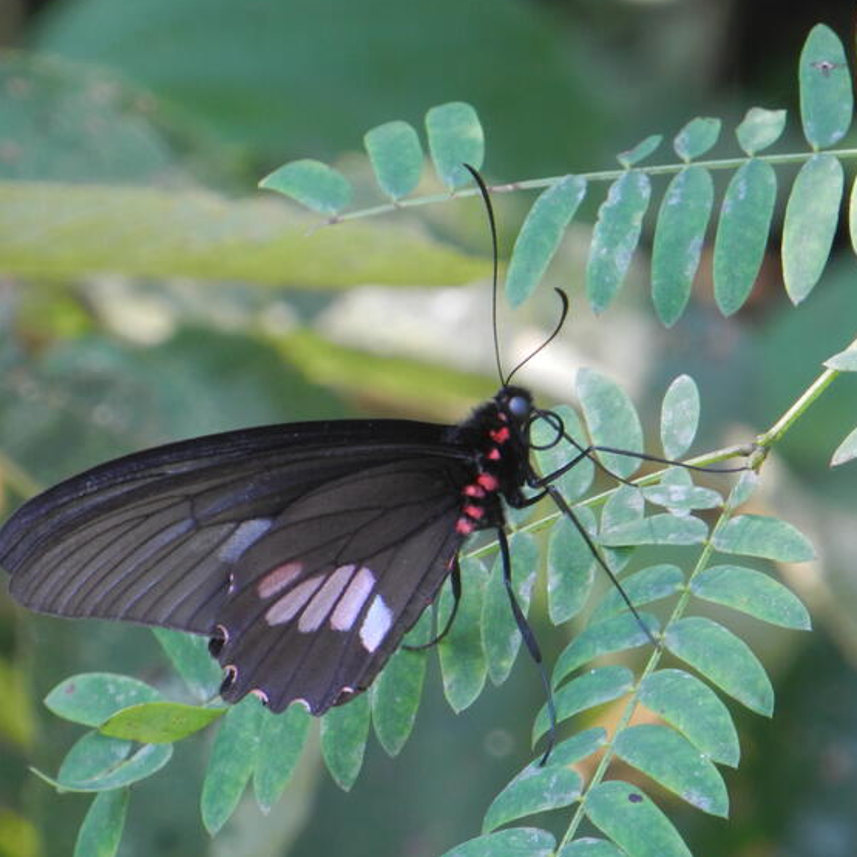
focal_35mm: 326
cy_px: 508
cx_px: 369
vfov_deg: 5.4
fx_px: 9131
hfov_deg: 5.4
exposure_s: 1/30
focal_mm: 42.6
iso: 200
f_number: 5.6
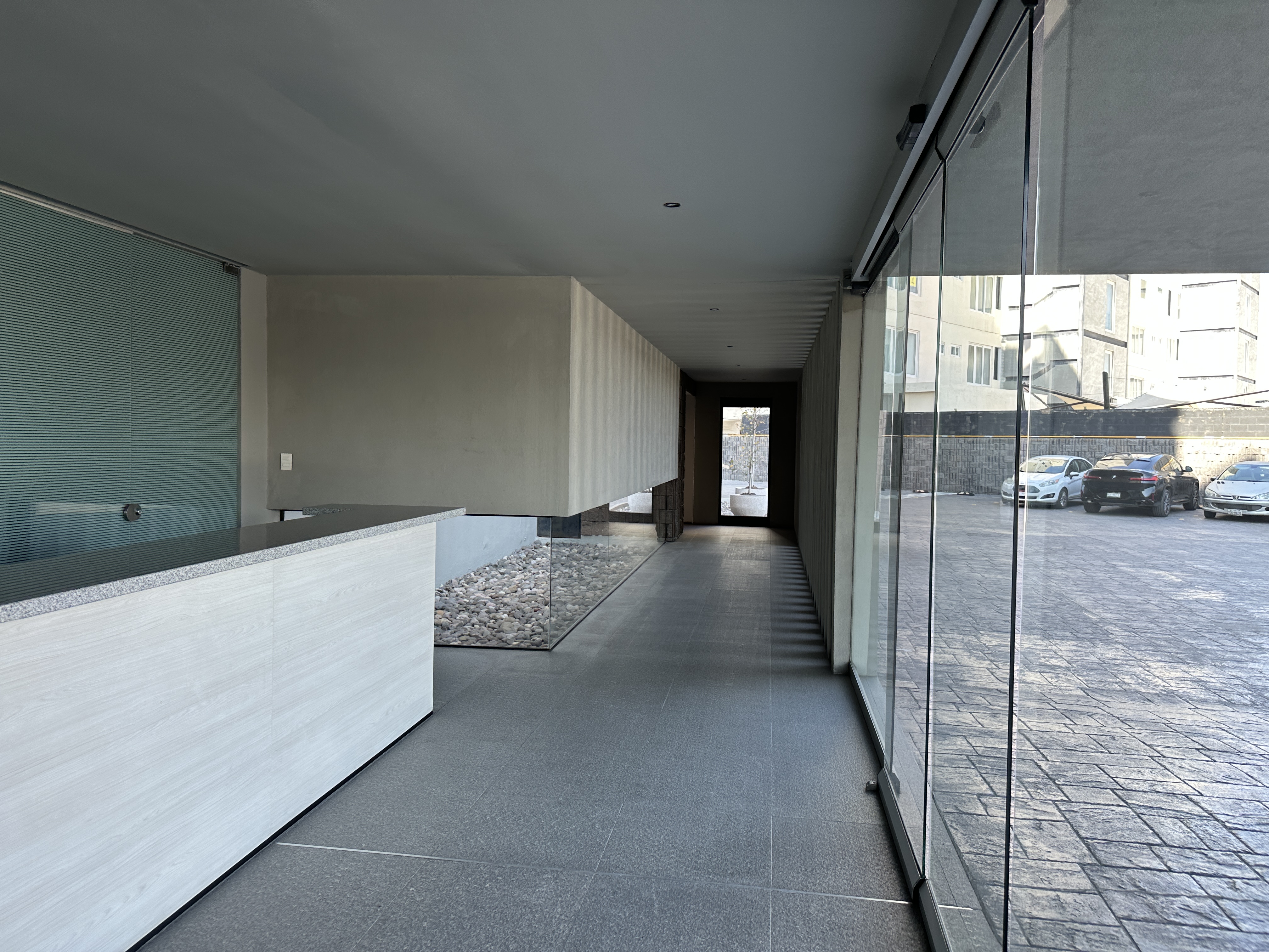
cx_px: 634
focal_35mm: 24
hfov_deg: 71.6
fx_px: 880
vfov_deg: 56.8
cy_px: 476
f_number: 1.78
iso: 64
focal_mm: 6.86
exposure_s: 1/129
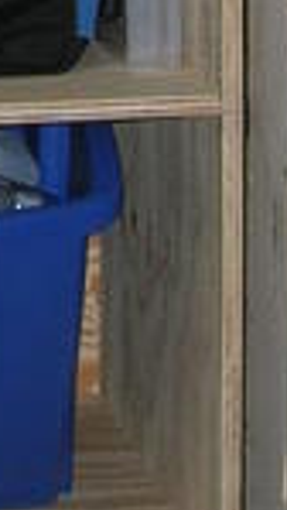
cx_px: -268
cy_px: -359
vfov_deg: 8.6
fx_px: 3282
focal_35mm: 243
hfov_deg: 4.9
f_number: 2.7
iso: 50
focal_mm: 6.2
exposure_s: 1/60.1
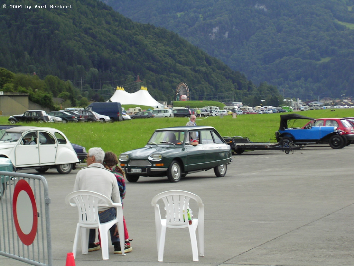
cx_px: 177
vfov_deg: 13.7
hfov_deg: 18.2
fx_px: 1104
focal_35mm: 108
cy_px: 133
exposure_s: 1/169
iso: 50
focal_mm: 16.8
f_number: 4.9
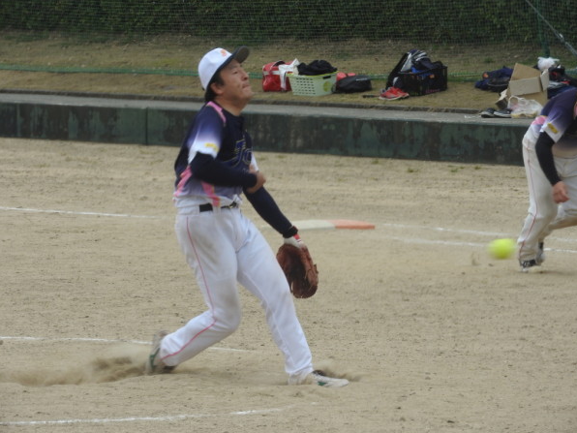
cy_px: 217
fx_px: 5034
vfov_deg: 4.9
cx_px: 289
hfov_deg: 6.6
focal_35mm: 302
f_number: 5.5
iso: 100
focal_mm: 53.7
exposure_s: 1/400
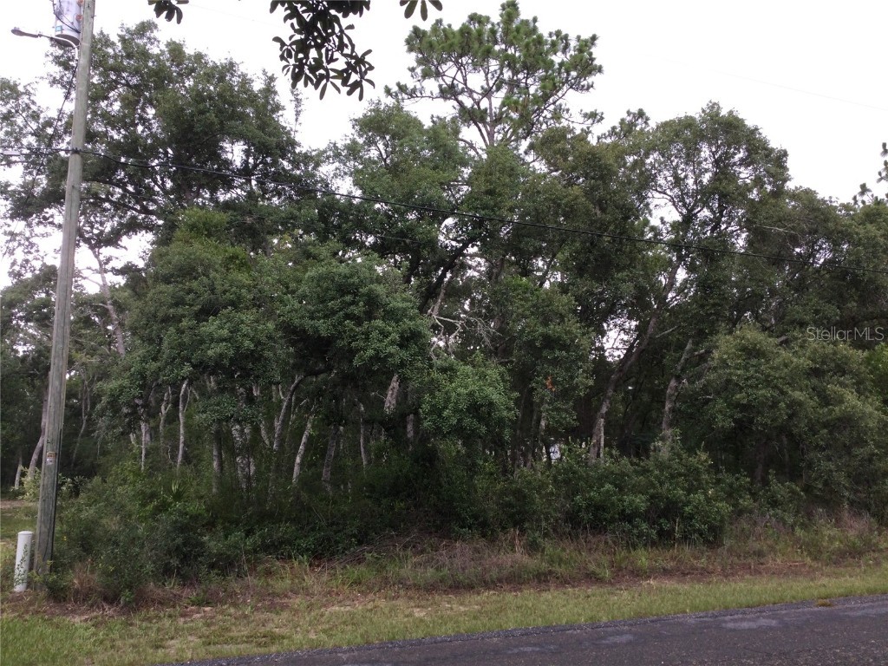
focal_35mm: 31
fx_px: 795
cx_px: 444
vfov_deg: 45.4
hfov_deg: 58.4
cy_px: 333
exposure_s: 1/120
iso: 40
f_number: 2.4
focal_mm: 3.3
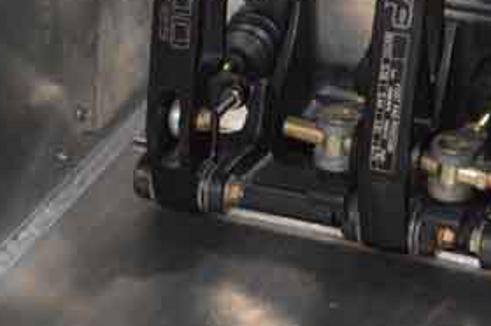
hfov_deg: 12.6
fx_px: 2221
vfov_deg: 8.3
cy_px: -107
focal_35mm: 163
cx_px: 316
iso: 3200
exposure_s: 1/60
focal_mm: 38
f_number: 4.5
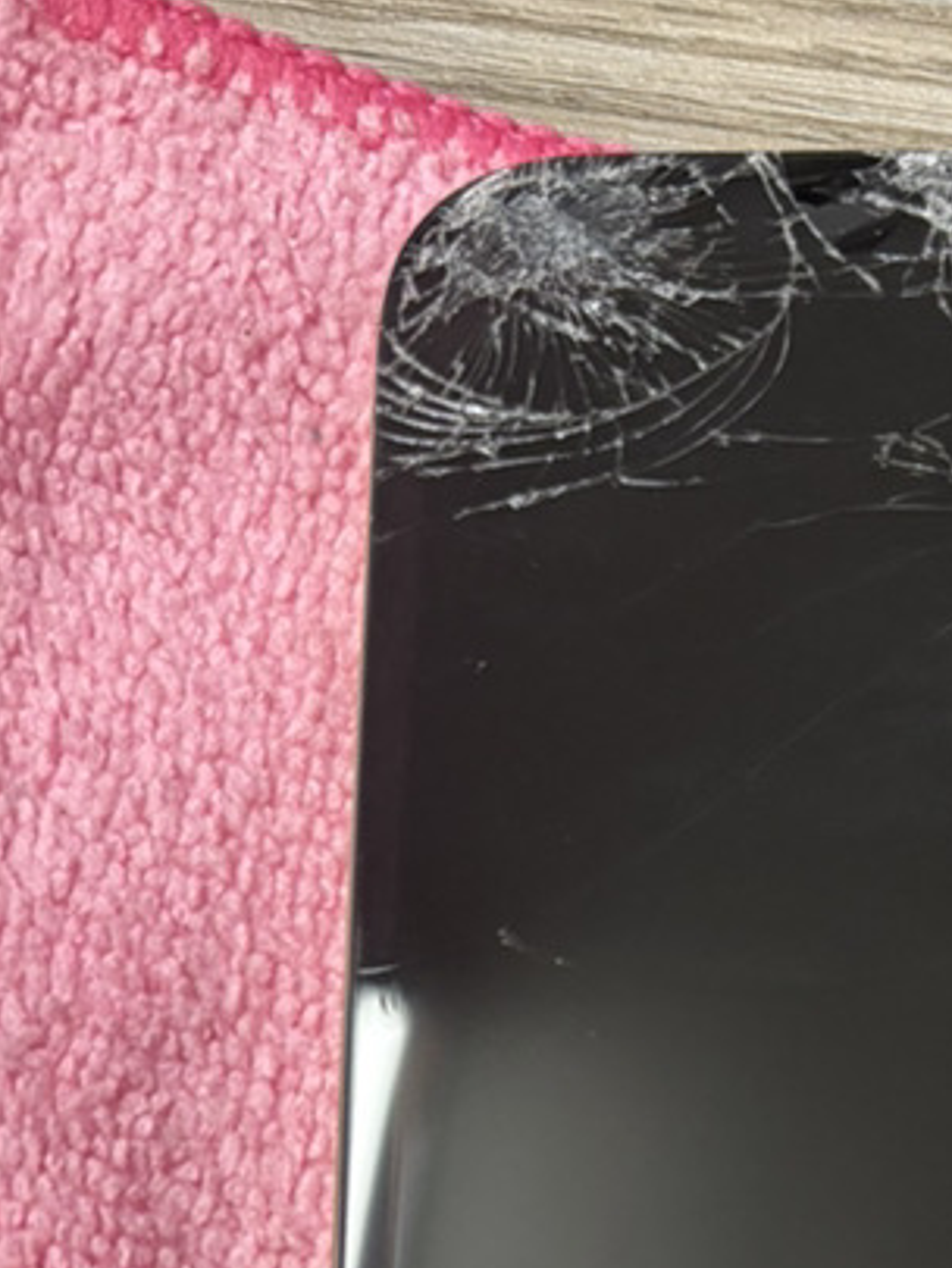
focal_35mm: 77
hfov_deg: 18.4
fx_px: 2822
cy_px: 1616
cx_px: 1077
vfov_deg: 22.8
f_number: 1.6
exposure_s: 1/60
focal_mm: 5.96
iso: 250
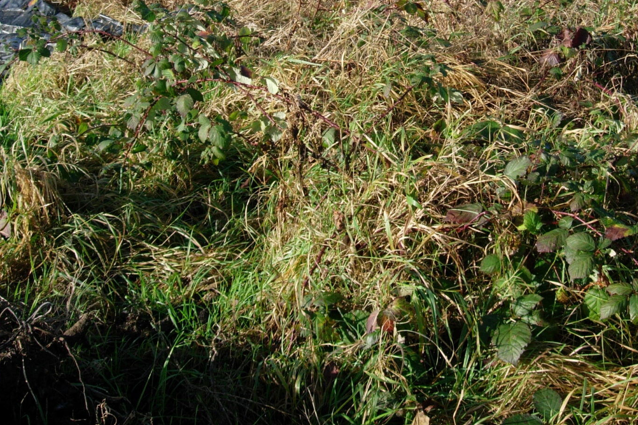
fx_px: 1046
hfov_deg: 33.9
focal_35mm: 59
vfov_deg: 22.7
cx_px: 373
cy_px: 85
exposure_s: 1/861
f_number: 2.8
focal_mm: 7.8
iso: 64
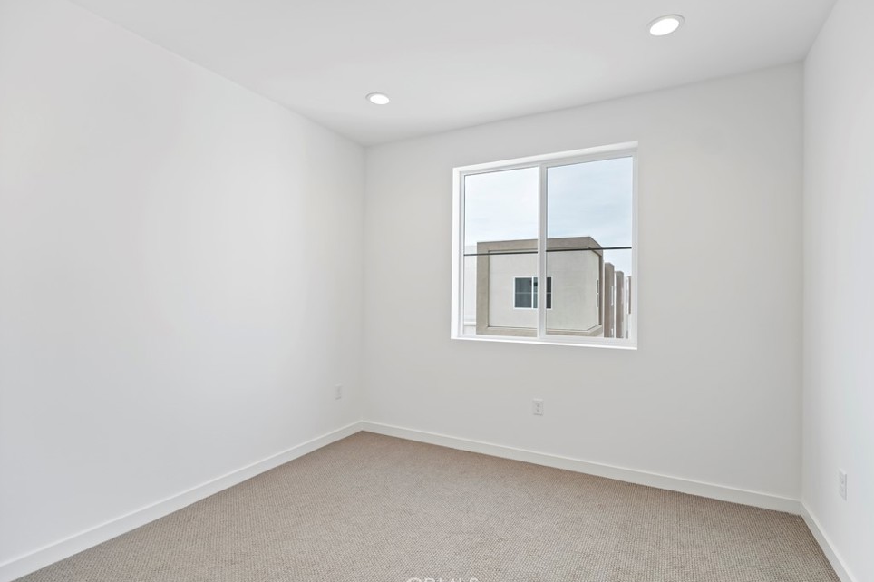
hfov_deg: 93.2
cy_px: 290
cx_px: 457
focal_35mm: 17
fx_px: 413
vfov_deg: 70.4
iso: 250
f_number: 2.8
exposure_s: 1/20
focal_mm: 16
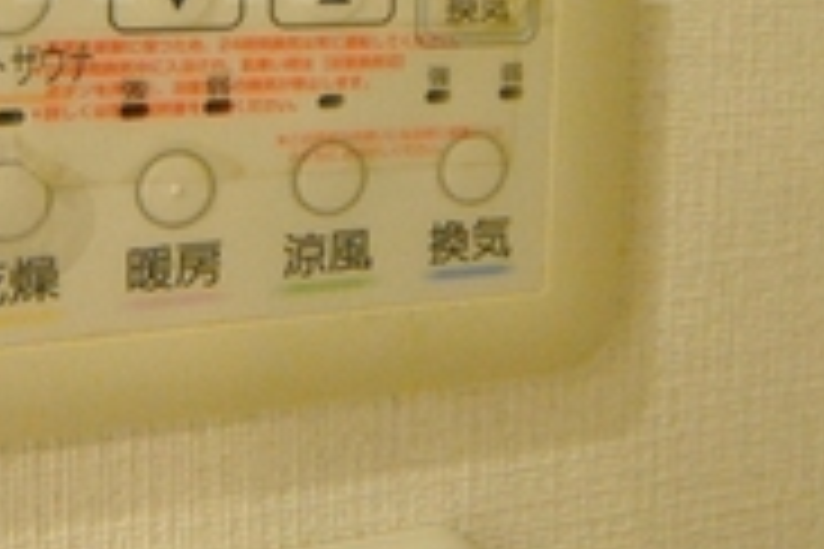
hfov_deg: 45.3
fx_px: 961
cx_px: 239
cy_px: -50
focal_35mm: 42
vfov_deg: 29.0
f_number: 4.5
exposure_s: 1/50
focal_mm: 8
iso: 1600
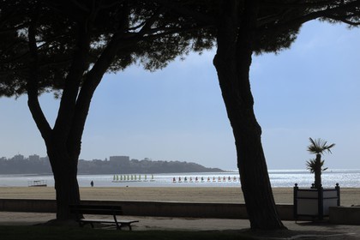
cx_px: 180
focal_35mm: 105
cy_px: 120
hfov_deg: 19.5
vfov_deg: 13.0
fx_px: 1050
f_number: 17
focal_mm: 70
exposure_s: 1/160
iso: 100
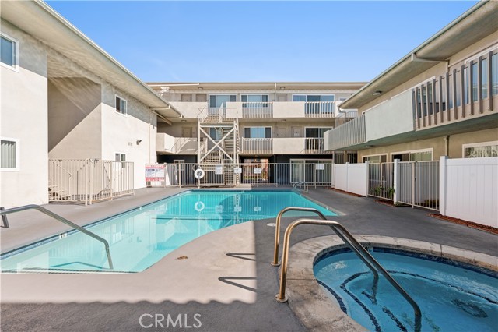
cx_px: 249
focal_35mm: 14
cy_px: 166
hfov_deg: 104.3
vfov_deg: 81.1
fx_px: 194
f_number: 9
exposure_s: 1/200
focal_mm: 14
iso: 100
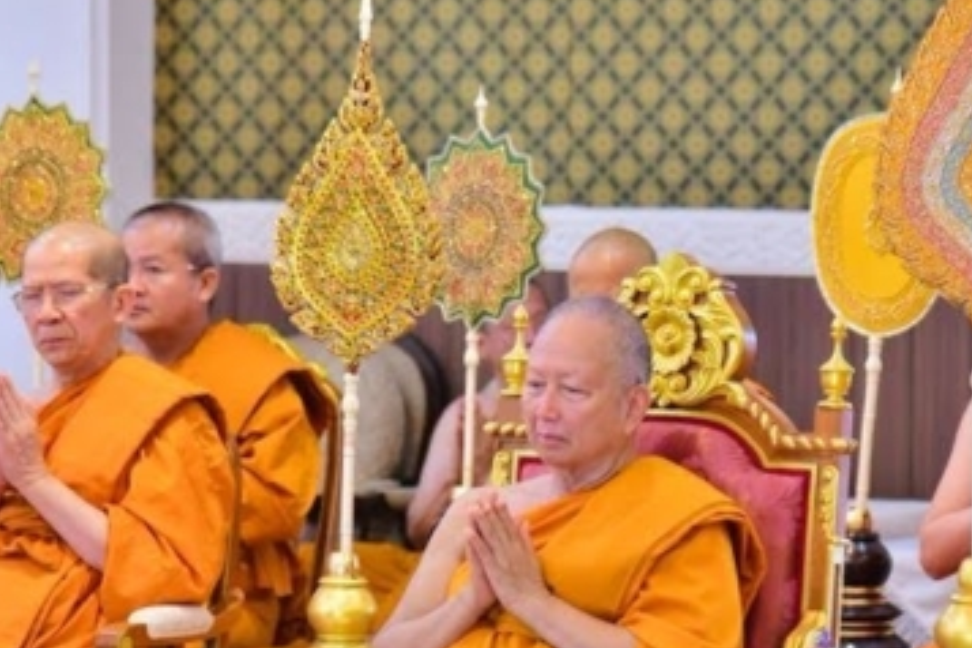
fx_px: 5805
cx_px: 506
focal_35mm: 215
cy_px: 432
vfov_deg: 6.4
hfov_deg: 9.6
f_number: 4
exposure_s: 1/100
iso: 3200
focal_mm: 120
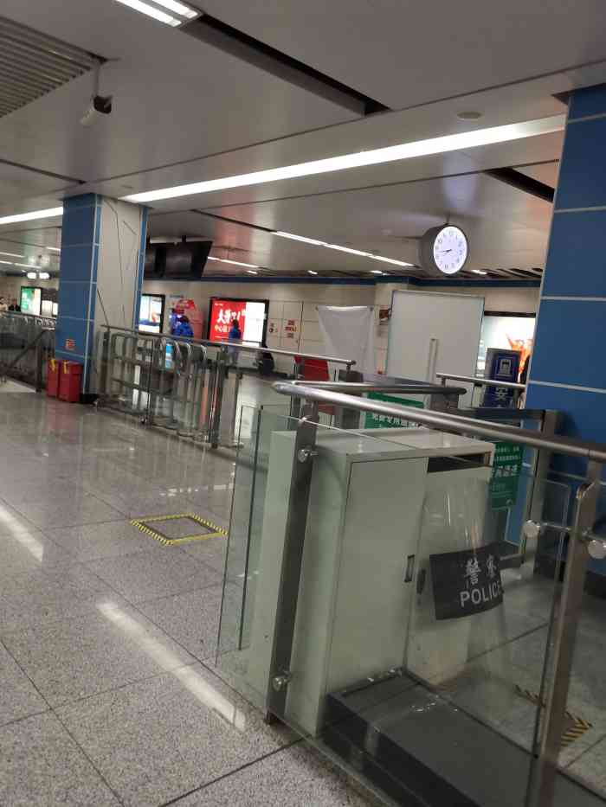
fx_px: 630
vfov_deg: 65.3
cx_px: 303
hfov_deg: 51.4
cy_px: 404
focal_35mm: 27
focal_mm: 4.75
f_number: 1.8
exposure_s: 1/100
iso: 200
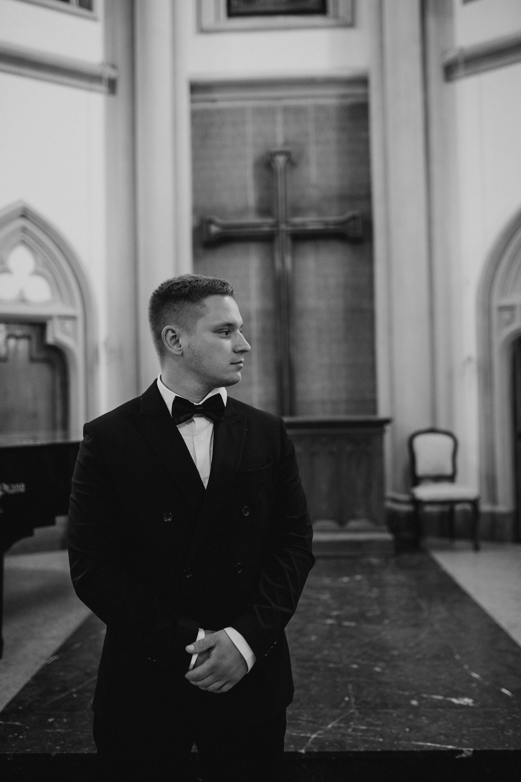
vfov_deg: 54.4
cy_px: 391
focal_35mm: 35
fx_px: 760
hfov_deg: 37.9
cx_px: 260
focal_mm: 35
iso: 640
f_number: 1.8
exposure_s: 1/200
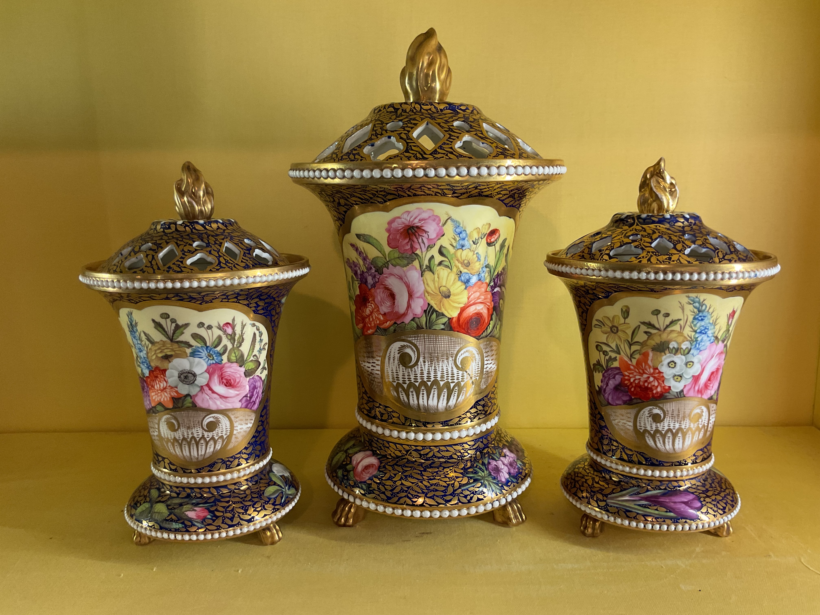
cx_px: 410
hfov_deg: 61.7
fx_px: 687
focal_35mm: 29
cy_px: 308
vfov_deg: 48.2
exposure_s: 1/60
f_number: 1.8
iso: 64
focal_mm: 3
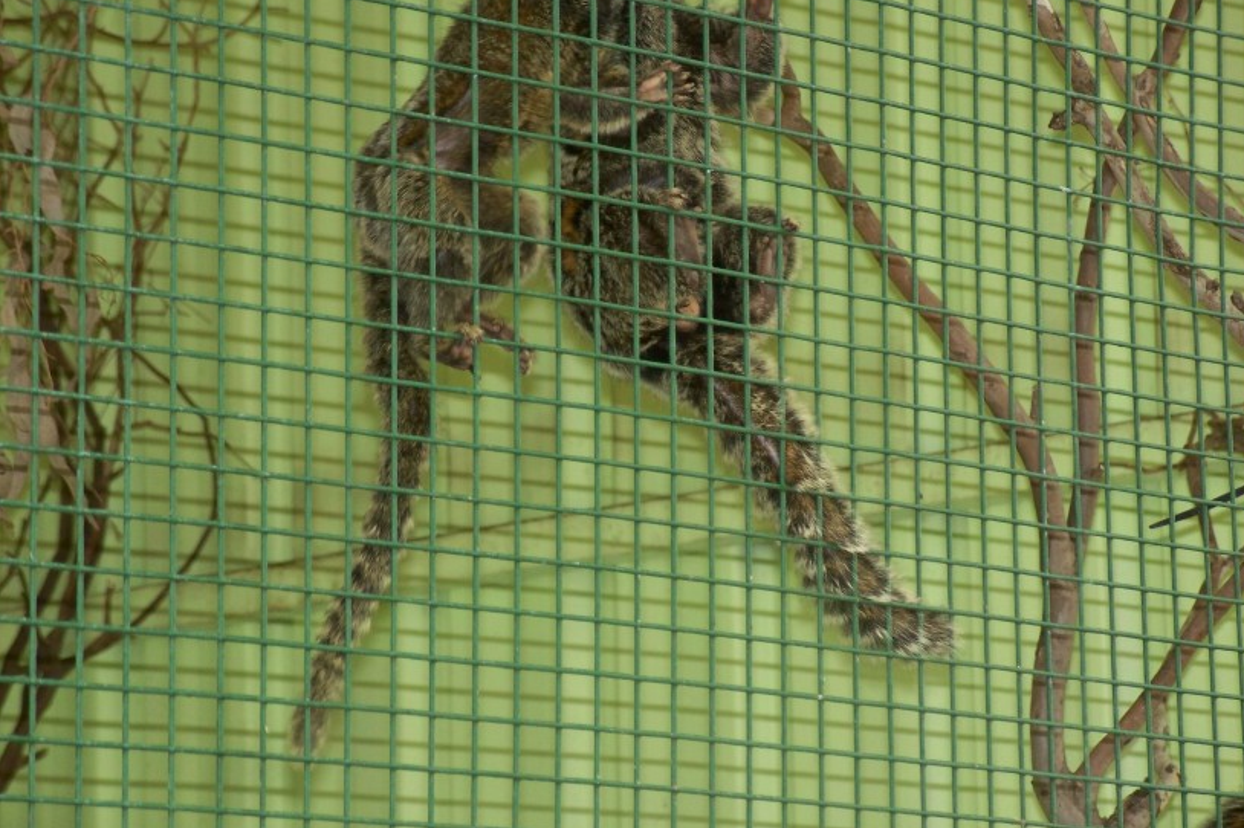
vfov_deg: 7.1
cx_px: 622
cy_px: 370
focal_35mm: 193
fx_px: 6666
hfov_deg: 10.7
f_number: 4.4
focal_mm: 38.8
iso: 200
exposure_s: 1/200
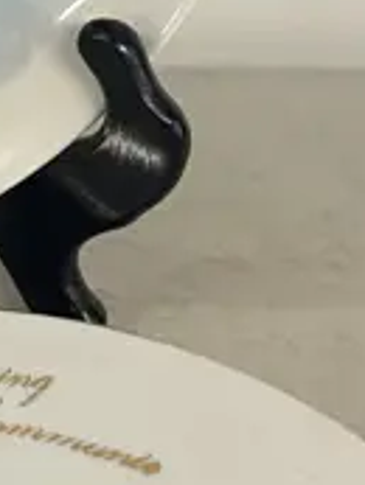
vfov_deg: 13.9
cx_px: -166
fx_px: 1994
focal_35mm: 142
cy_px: 233
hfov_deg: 10.2
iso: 200
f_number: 1.78
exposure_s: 1/100
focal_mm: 6.86
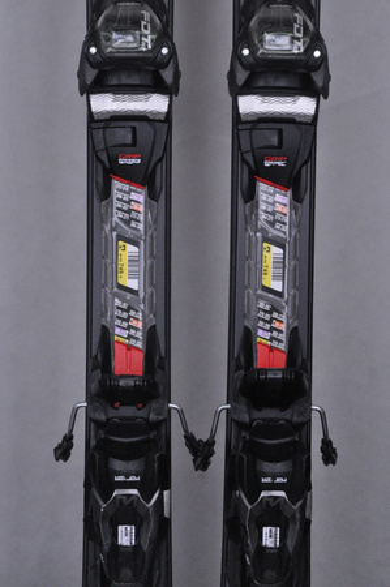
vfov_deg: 16.1
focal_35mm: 128
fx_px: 2077
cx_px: 195
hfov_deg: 10.7
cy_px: 294
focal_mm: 85
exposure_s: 1/125
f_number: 11
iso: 3200
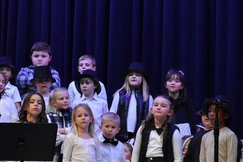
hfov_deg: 10.8
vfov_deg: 7.2
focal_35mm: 191
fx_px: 1289
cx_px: 110
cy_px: 116
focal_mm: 70
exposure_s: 1/320
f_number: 4.5
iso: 3200
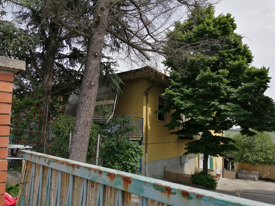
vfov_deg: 53.1
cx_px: 138
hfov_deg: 67.3
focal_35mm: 26
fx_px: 207
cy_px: 103
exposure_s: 1/1475
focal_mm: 3.64
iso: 50
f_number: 1.8
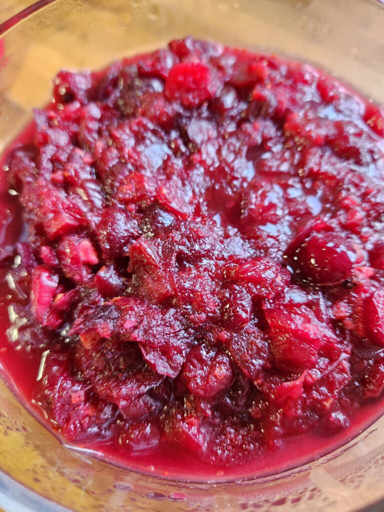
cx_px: 192
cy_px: 256
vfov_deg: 73.9
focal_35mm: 23
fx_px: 340
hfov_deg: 58.9
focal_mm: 5.4
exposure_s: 1/120
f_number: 1.8
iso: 500
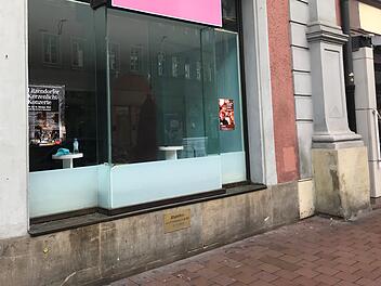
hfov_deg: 63.4
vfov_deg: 49.7
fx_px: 308
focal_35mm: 28
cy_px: 143
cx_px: 190
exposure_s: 1/397
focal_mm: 3.99
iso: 20
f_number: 1.8
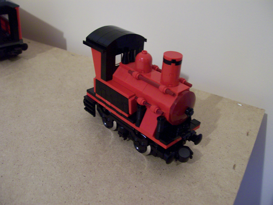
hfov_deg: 51.4
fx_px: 284
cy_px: 102
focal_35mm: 36
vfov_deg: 39.7
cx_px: 136
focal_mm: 6
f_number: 2.7
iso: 160
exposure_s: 1/8
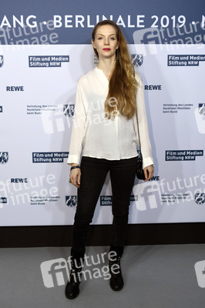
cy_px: 154
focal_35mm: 44
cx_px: 102
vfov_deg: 44.5
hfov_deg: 30.5
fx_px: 376
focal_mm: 44
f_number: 4
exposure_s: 1/400
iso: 800
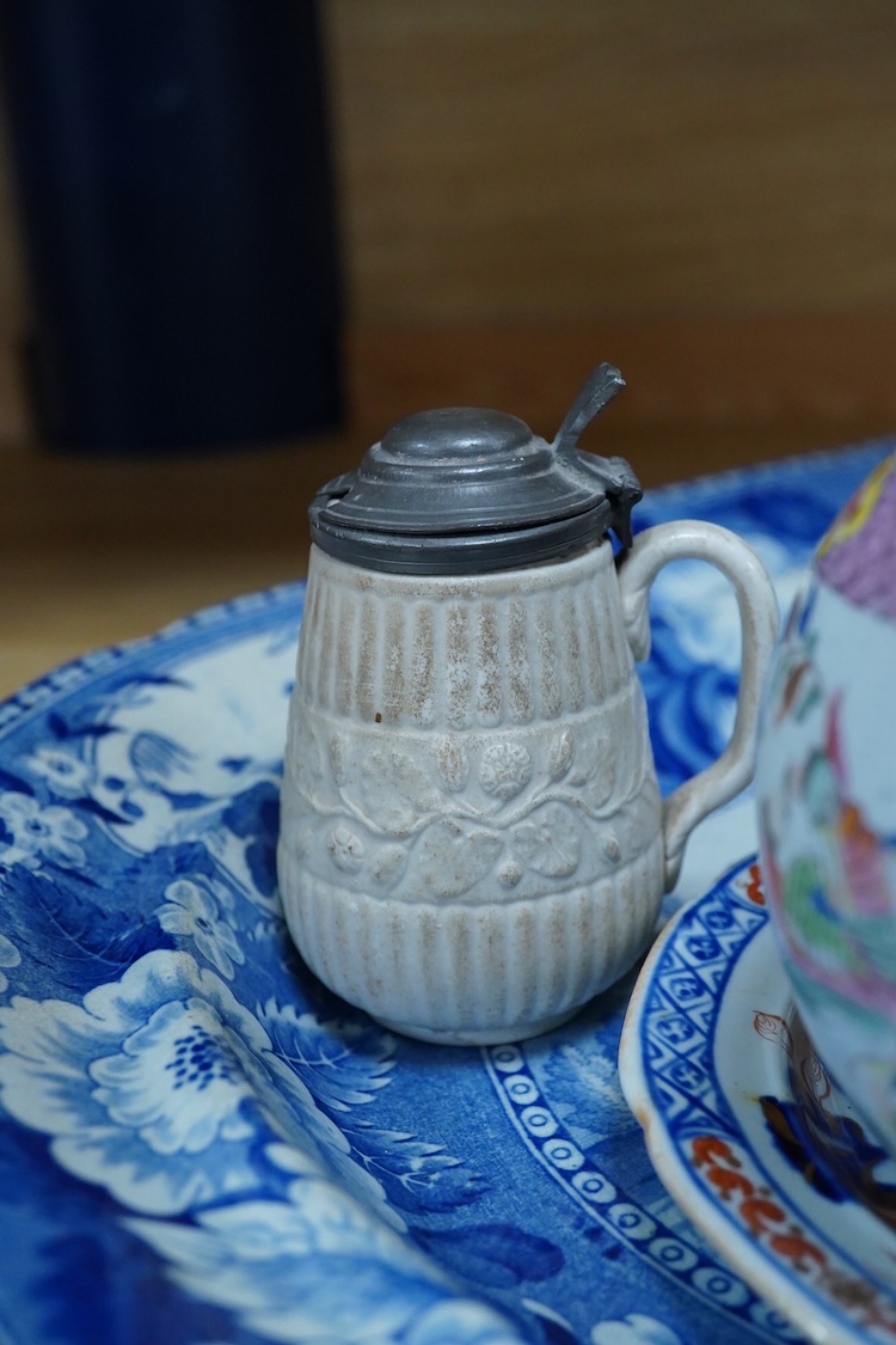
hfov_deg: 29.9
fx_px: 1680
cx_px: 448
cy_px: 672
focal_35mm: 45
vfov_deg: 43.6
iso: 2500
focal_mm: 30
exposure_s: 1/200
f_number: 8
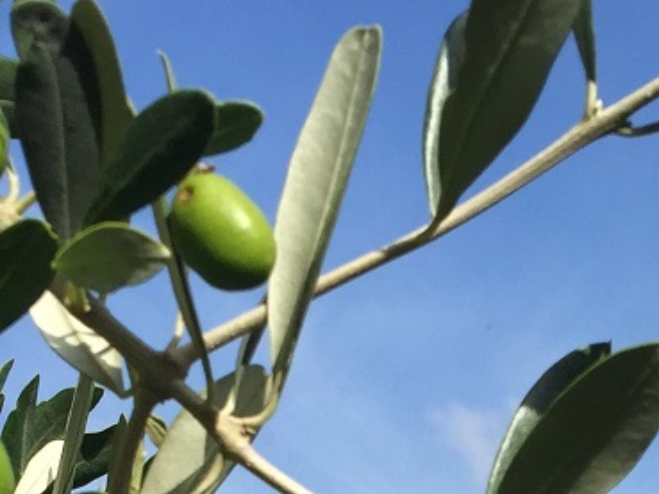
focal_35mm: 110
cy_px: 929
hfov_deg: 17.8
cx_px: 482
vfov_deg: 12.2
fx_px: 2095
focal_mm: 4.15
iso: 32
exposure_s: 1/1980
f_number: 2.2
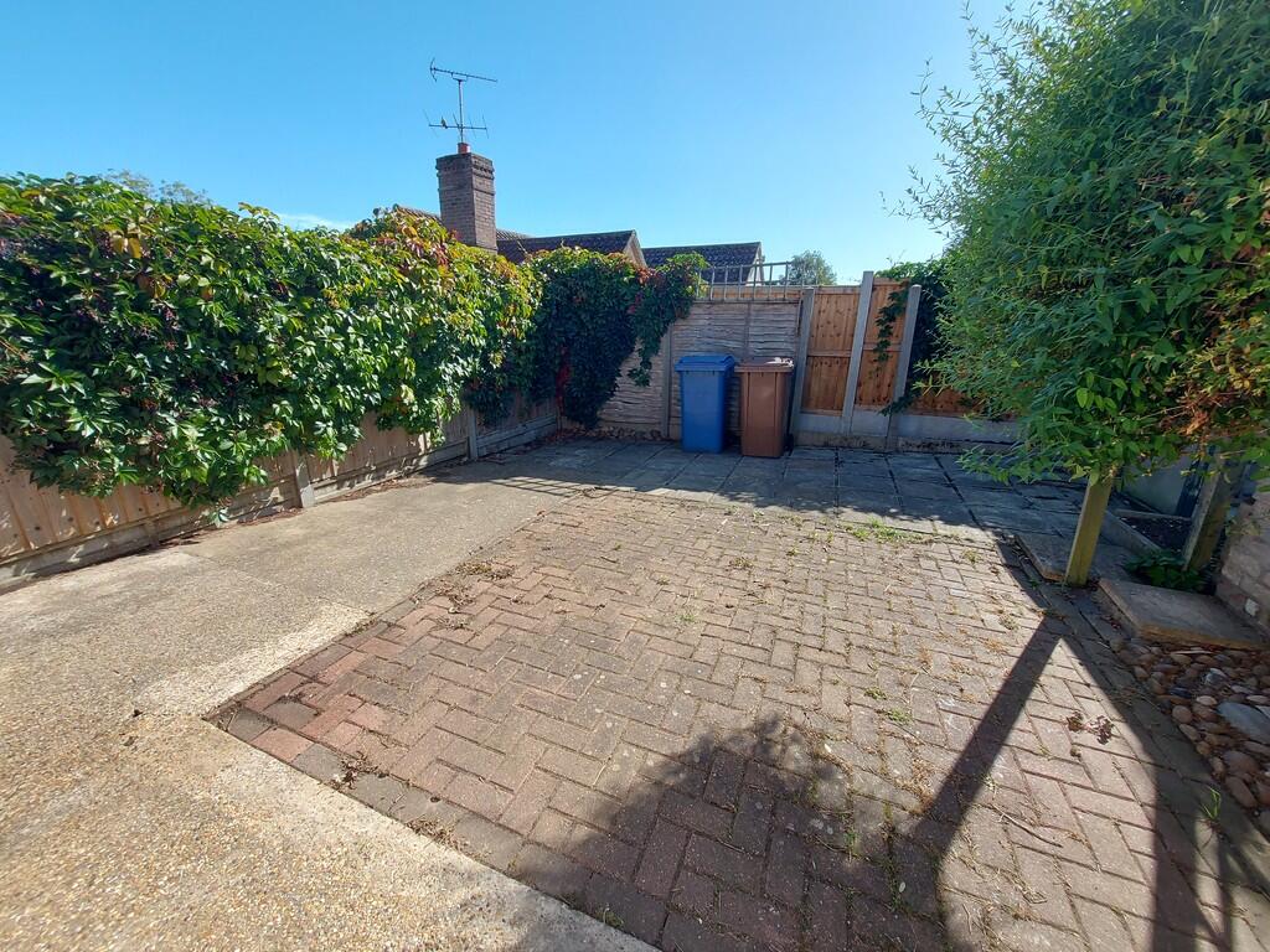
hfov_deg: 106.2
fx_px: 477
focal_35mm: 13
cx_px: 635
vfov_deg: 89.9
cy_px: 476
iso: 50
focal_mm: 1.74
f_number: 2.2
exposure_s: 1/787
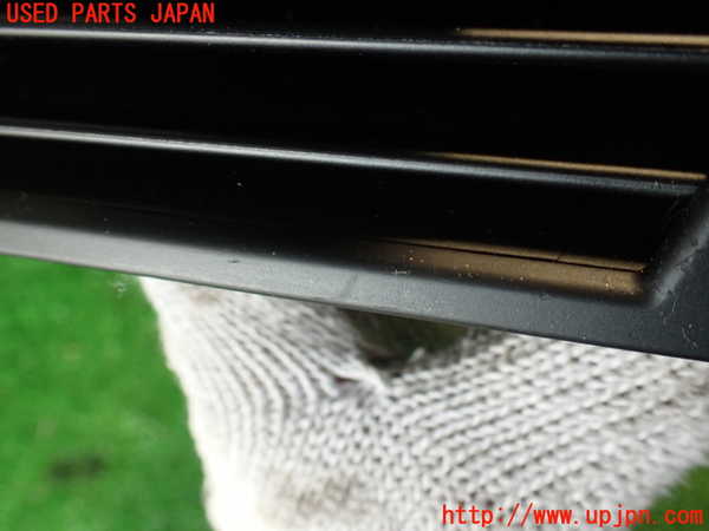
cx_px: 354
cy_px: 266
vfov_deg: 46.8
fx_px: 614
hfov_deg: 60.0
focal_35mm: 30
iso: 250
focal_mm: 5.4
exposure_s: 1/30
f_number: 2.3
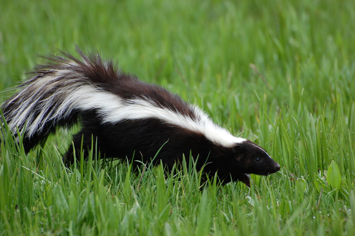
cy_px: 118
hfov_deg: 4.6
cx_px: 178
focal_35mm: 450
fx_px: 4434
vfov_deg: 3.1
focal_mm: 300
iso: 400
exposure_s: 1/500
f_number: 5.6
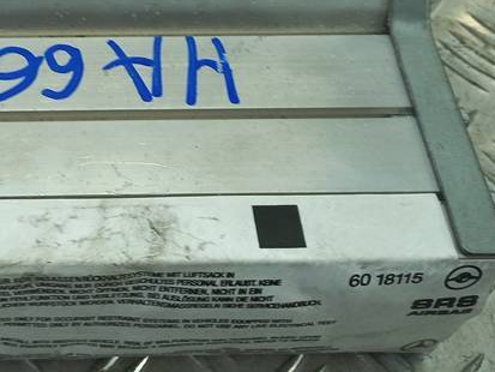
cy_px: 55
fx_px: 887
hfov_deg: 30.2
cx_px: 77
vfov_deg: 23.2
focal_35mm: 62
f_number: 1.8
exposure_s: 1/50
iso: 50
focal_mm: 4.6
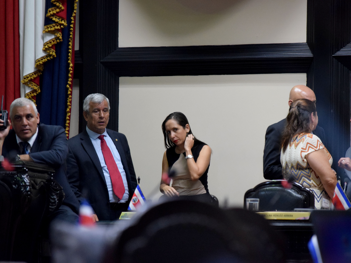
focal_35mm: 253
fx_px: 2561
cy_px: 131
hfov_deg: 7.8
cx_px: 173
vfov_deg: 5.9
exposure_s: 1/40
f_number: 5
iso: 3200
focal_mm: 155
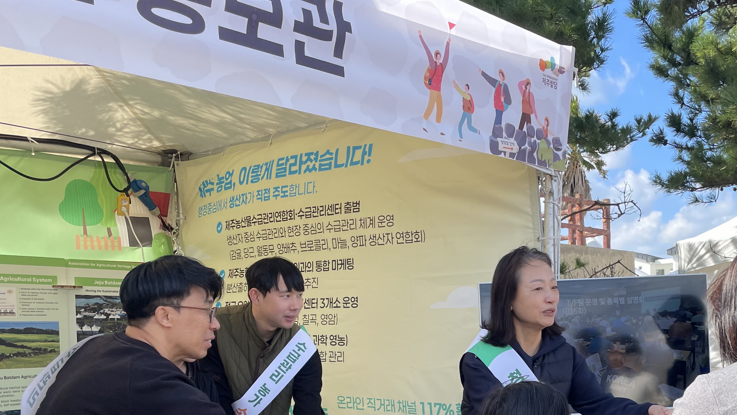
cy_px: 390
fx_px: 840
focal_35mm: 43
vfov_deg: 26.6
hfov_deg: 46.3
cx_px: 512
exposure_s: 1/903
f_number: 1.6
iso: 32
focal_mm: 4.2
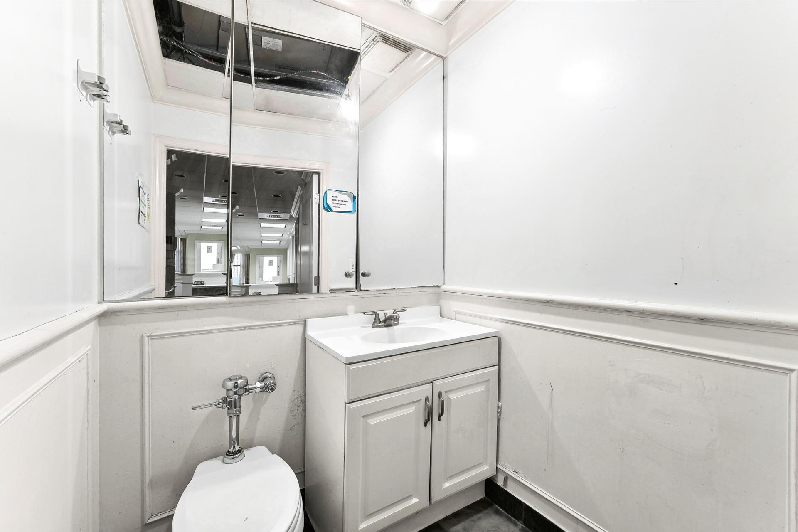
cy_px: 266
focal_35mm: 14
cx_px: 399
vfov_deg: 81.2
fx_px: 310
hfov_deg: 104.3
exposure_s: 1/8
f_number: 9
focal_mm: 14
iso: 200
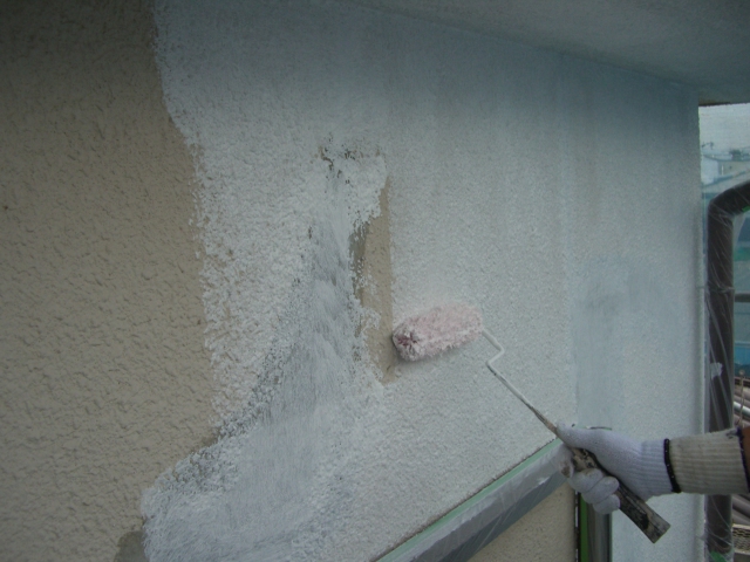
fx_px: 823
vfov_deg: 37.7
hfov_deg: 49.0
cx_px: 375
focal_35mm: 38
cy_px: 281
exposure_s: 1/250
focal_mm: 7.9
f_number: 2.8
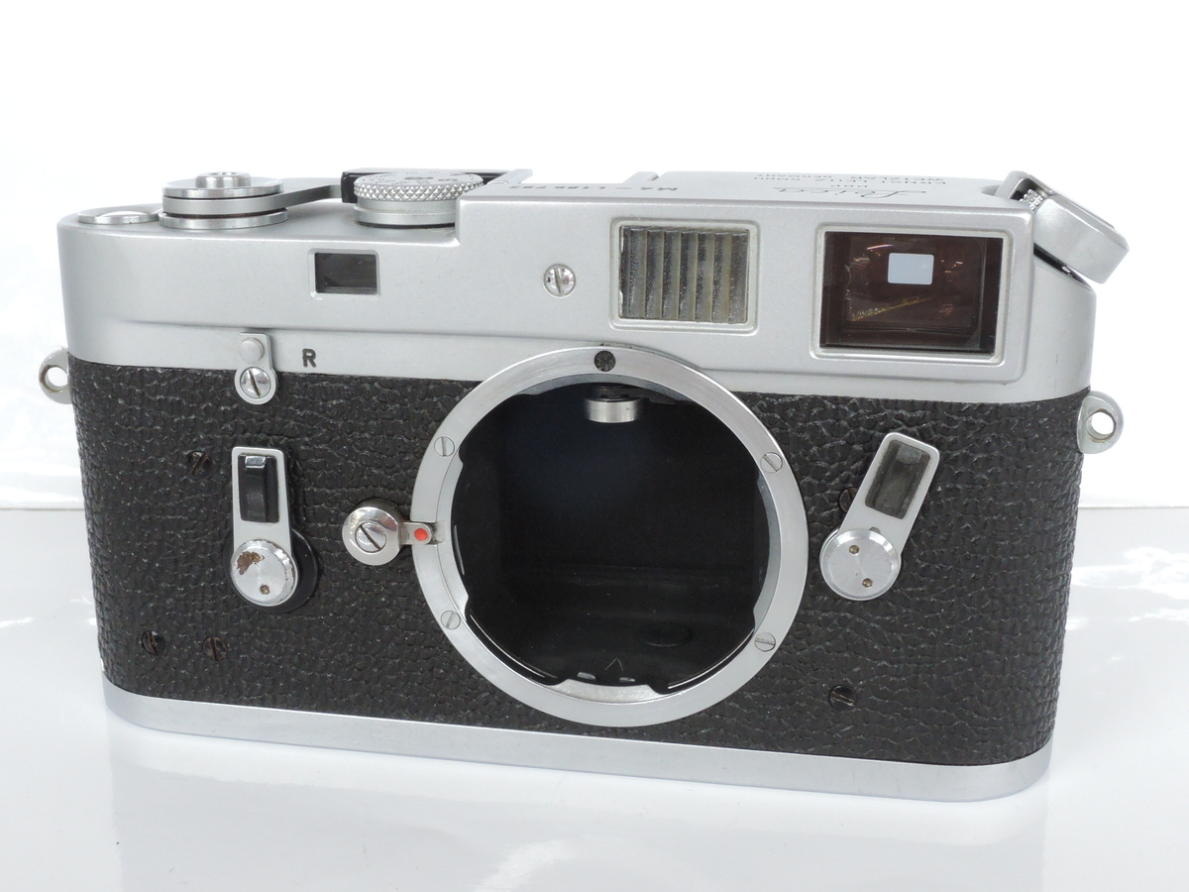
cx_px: 594
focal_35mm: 45
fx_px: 1546
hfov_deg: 42.1
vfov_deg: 32.2
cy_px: 446
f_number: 7.3
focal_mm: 9.6
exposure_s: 1/15
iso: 800
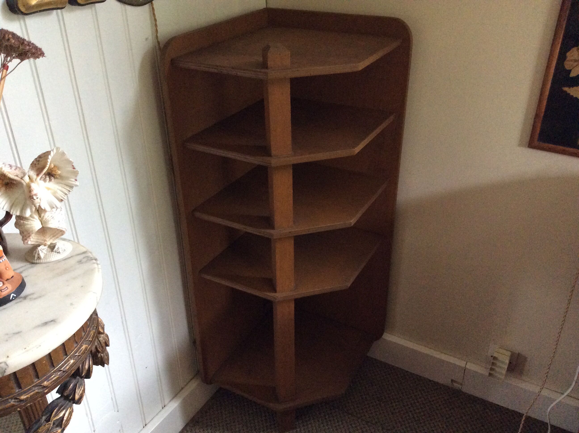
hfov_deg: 56.9
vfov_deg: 44.1
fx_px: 534
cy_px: 216
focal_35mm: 32
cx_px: 290
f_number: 2.4
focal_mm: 3.3
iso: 320
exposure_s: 1/25
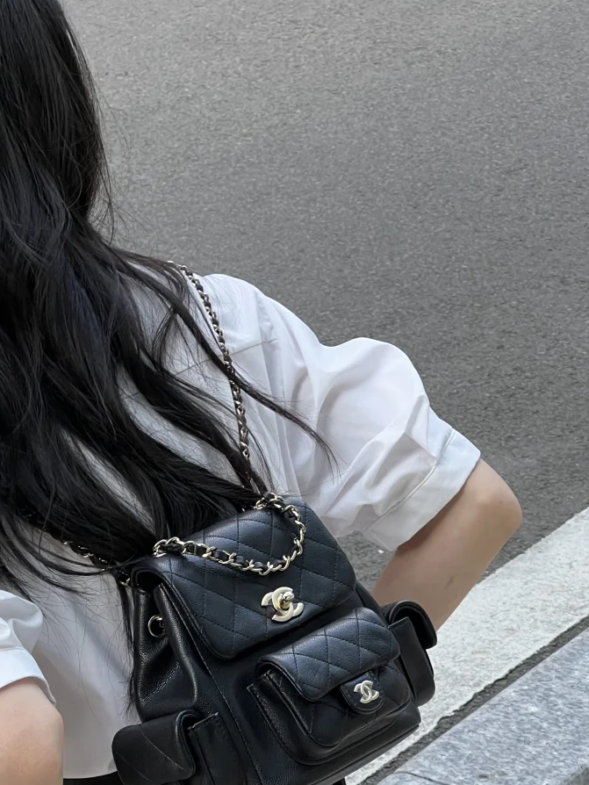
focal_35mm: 124
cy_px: 557
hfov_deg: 11.9
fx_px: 2812
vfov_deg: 15.8
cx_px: 183
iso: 80
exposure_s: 1/99
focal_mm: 9
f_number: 2.8
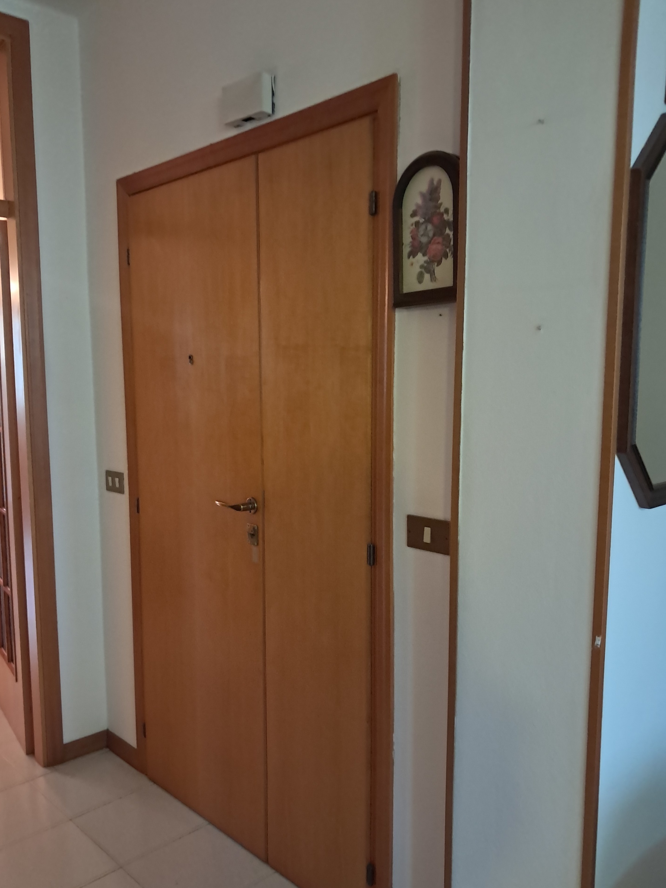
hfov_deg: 48.2
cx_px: 314
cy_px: 469
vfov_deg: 61.6
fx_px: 744
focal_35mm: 29
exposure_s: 1/25
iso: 640
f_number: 1.8
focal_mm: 4
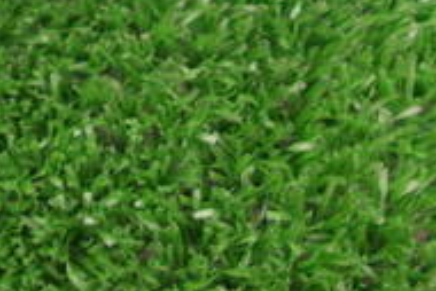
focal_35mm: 91
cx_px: -41
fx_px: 1103
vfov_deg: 14.0
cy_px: -156
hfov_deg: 21.3
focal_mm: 4.6
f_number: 3.2
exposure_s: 1/13
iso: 200
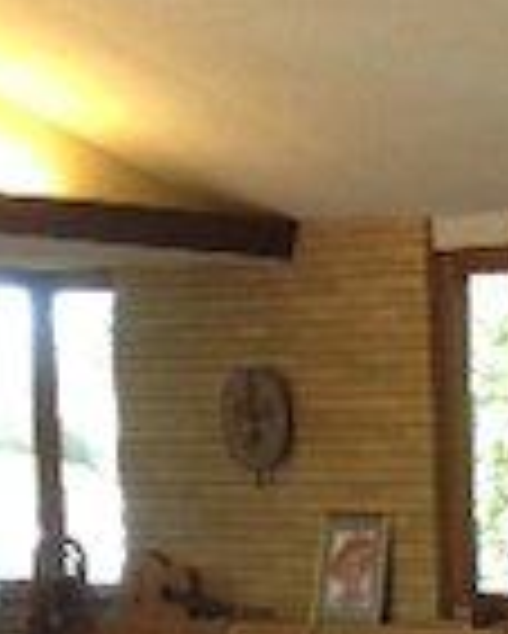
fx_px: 3210
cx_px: 926
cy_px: 933
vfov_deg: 10.9
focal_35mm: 171
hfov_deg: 8.7
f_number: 2.4
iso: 100
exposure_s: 1/20
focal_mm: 4.12
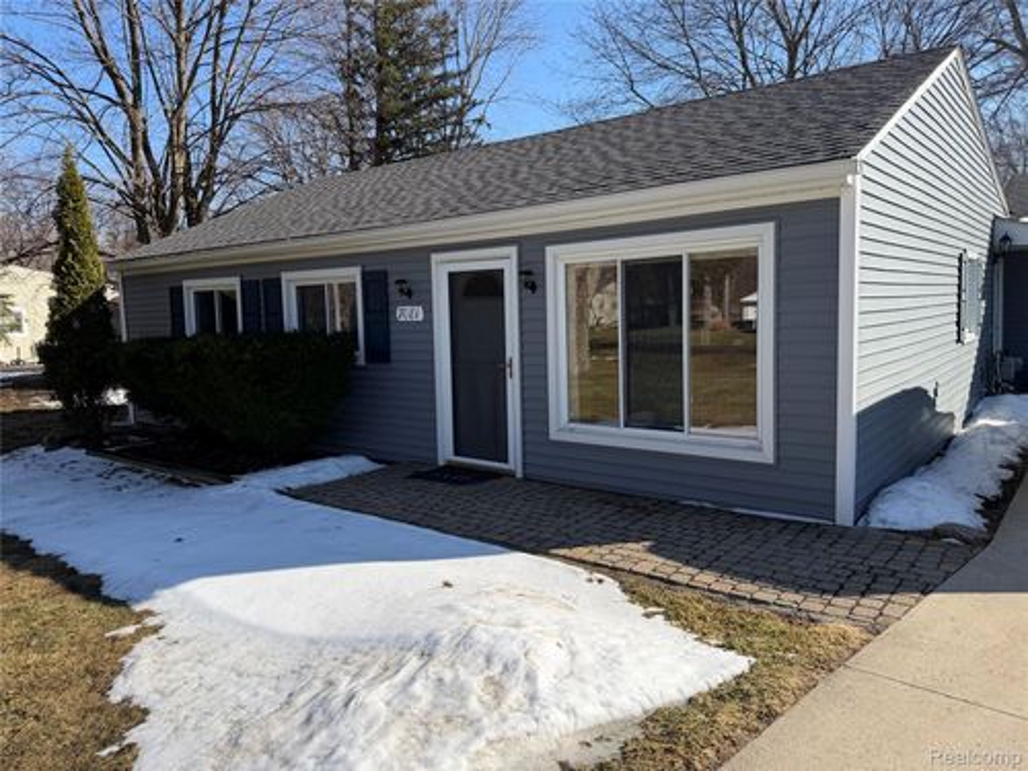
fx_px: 713
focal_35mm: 24
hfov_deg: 71.6
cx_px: 514
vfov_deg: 56.8
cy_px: 386
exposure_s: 1/4405
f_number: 1.78
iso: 100
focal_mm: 6.76
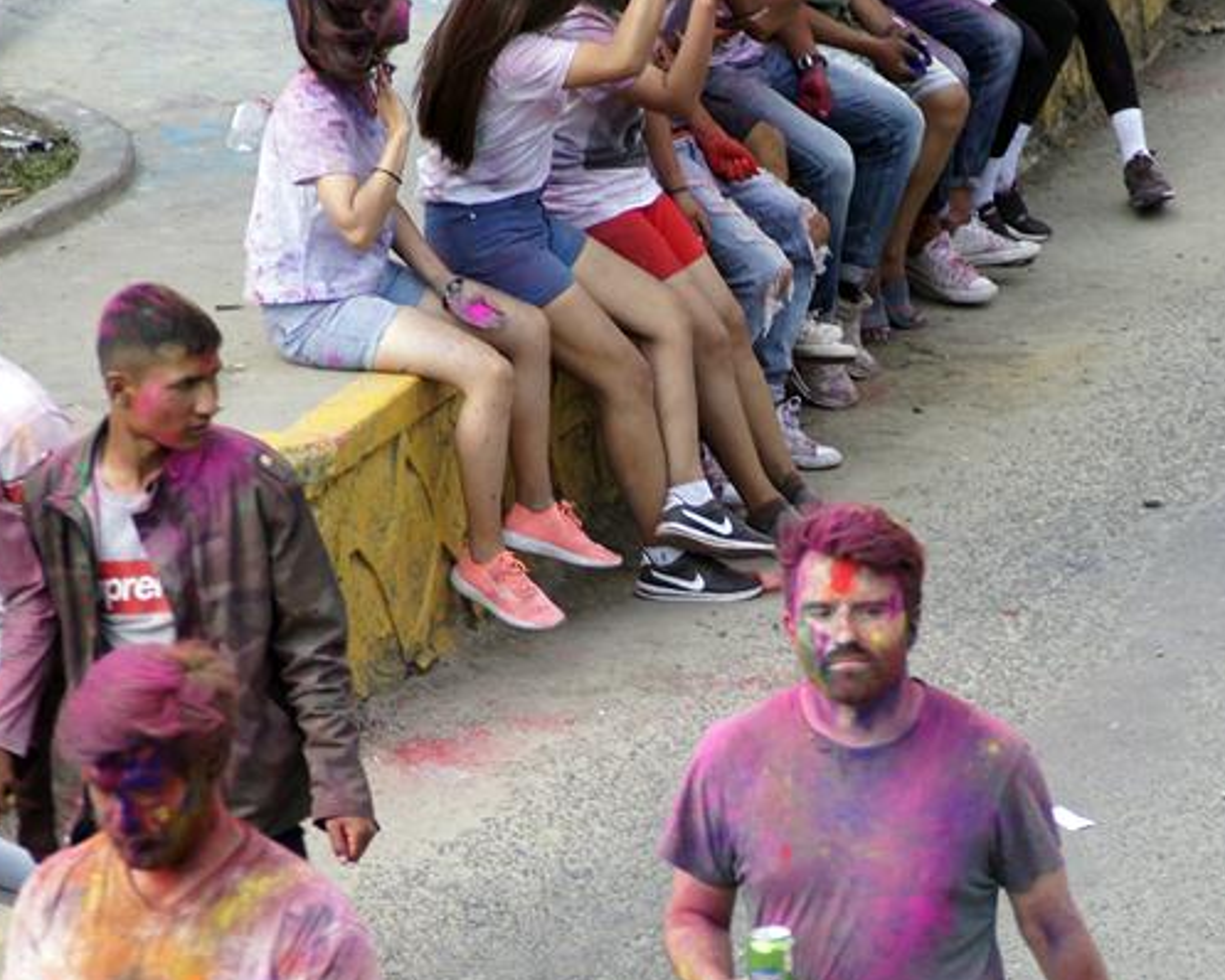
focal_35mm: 238
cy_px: 645
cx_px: 831
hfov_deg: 8.1
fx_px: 8623
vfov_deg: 6.5
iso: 400
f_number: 5
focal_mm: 105
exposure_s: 1/160
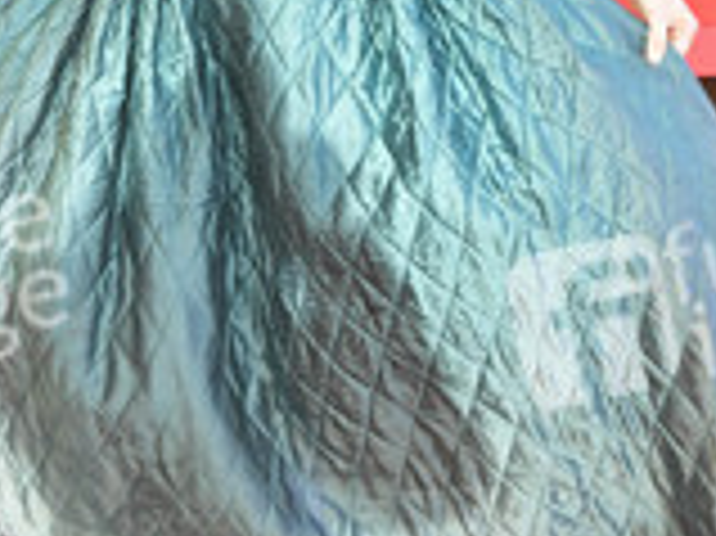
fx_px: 2398
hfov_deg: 17.0
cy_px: 77
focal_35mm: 116
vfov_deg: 12.7
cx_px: 329
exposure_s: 1/200
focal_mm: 48
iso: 1600
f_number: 6.3
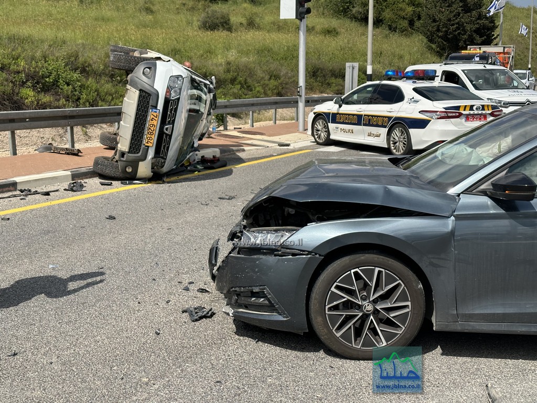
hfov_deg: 39.7
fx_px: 745
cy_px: 202
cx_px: 268
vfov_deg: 30.3
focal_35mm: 48
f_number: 1.78
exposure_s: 1/4566
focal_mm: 6.86
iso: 64
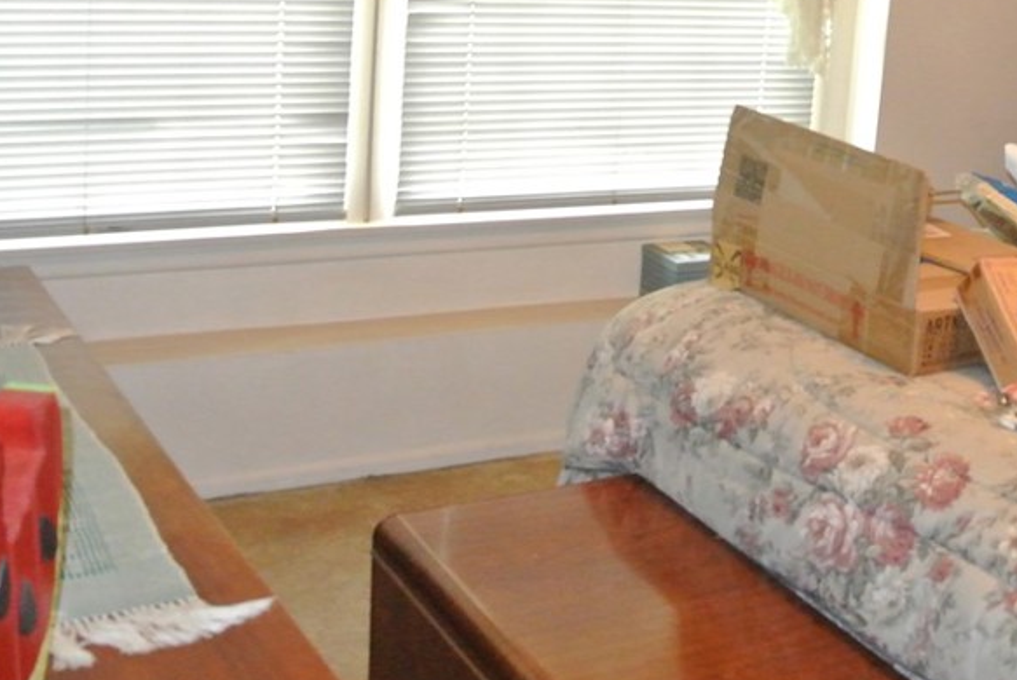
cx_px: 830
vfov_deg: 23.1
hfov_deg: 33.3
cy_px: 125
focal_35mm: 58
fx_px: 1640
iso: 2500
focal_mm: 12.5
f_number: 3.8
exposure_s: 1/60
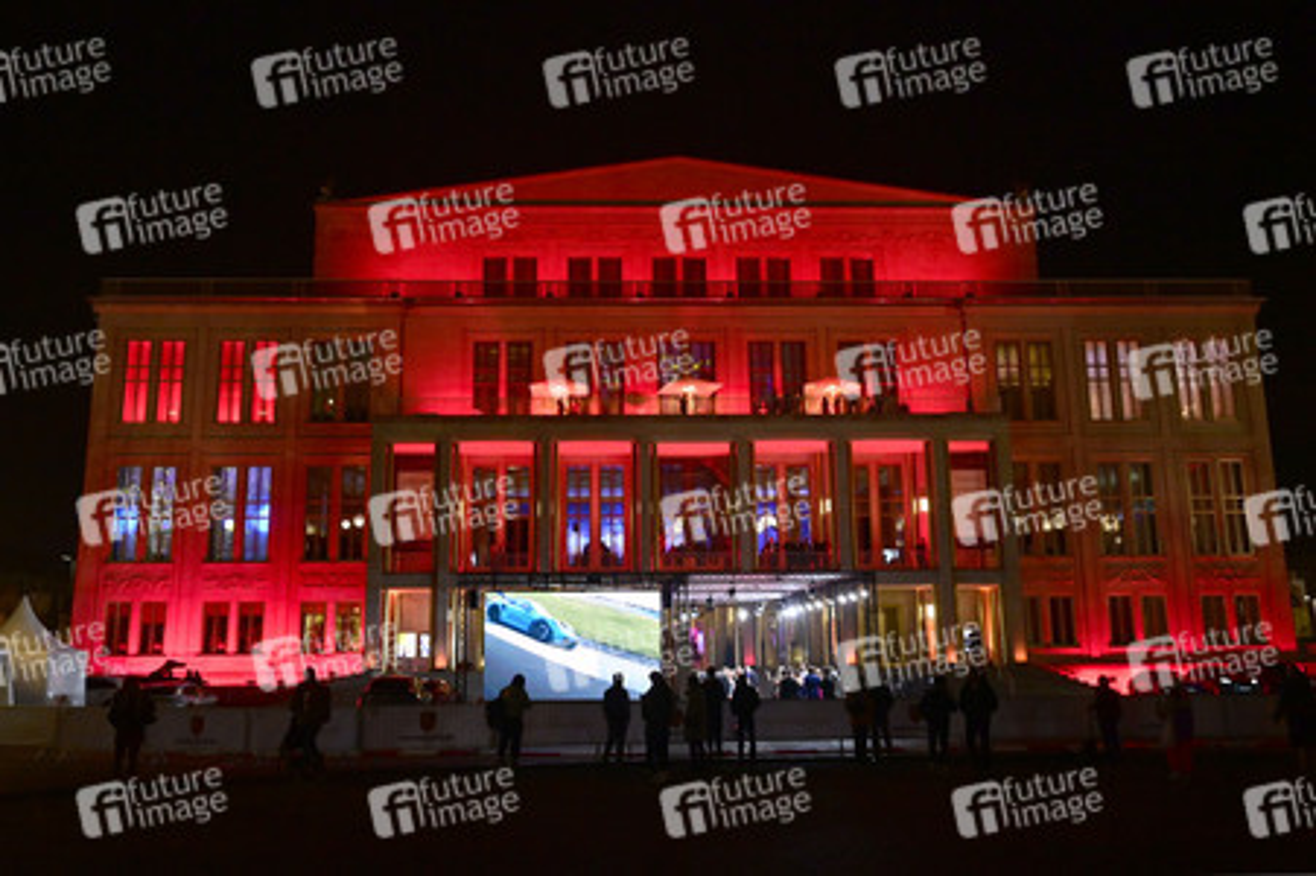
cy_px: 438
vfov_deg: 42.3
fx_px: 1132
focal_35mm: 31
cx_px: 658
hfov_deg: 60.3
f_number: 8
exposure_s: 1/60
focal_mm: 31
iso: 6400
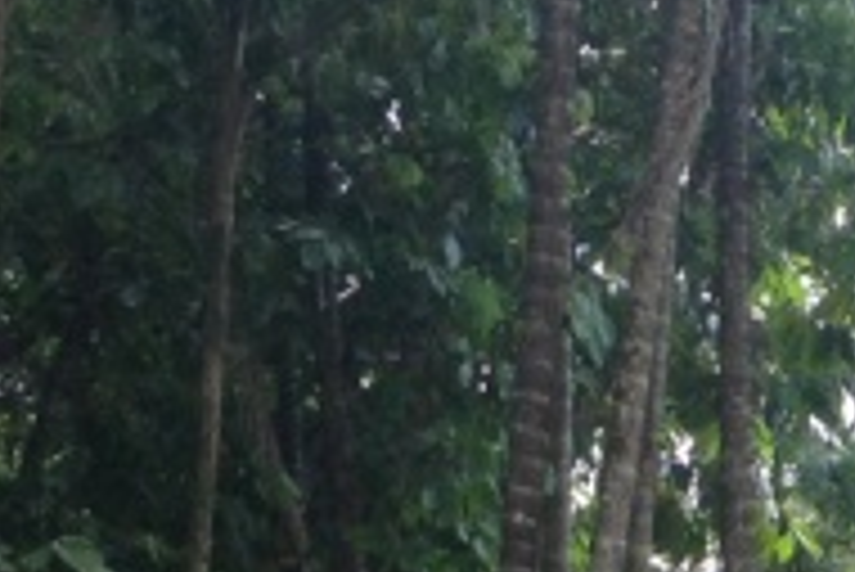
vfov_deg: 6.9
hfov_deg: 10.2
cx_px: 1143
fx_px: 4658
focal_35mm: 196
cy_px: 973
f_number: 2.4
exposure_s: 1/358
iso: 80
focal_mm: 4.28
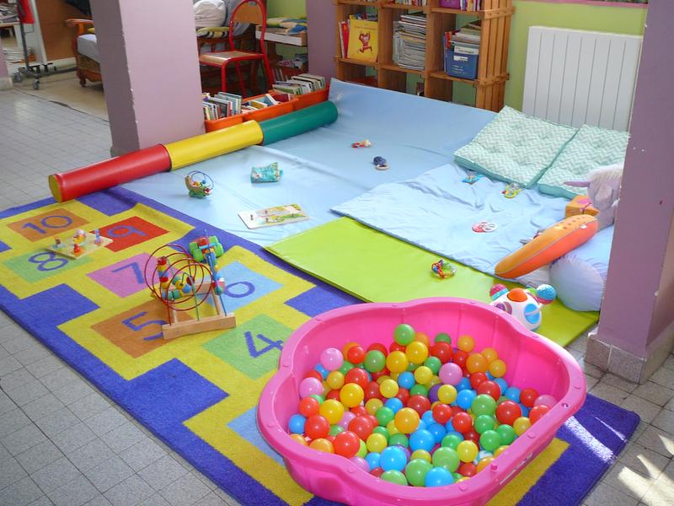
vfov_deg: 40.7
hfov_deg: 52.6
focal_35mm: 35
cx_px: 337
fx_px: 681
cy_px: 253
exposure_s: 1/13
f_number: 2.8
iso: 100
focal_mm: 5.2
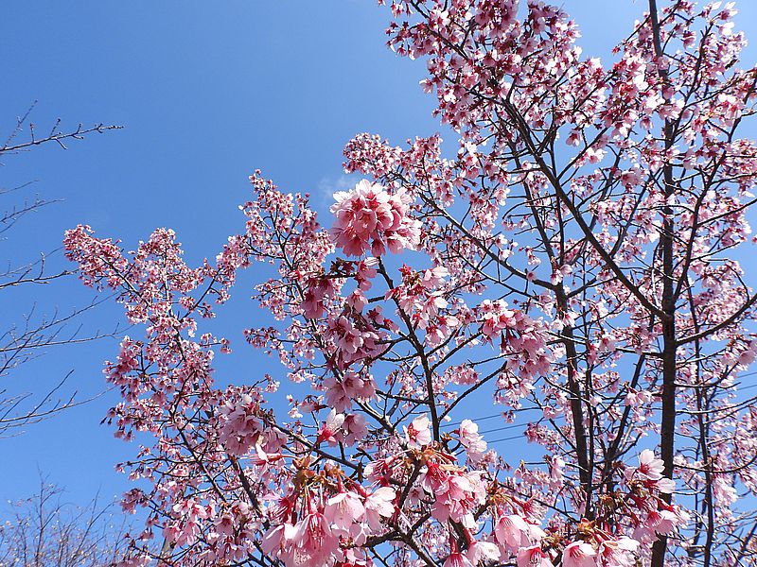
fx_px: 525
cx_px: 378
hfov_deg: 71.6
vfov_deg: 56.8
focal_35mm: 24
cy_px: 284
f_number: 3.5
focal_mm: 4.3
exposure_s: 1/1000
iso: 100
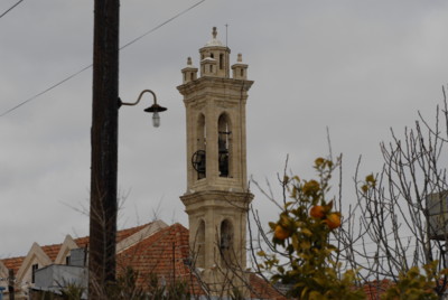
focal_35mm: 188
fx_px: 2337
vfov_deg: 7.3
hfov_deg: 11.0
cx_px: 224
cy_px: 150
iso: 160
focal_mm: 125
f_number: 10
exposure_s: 1/320
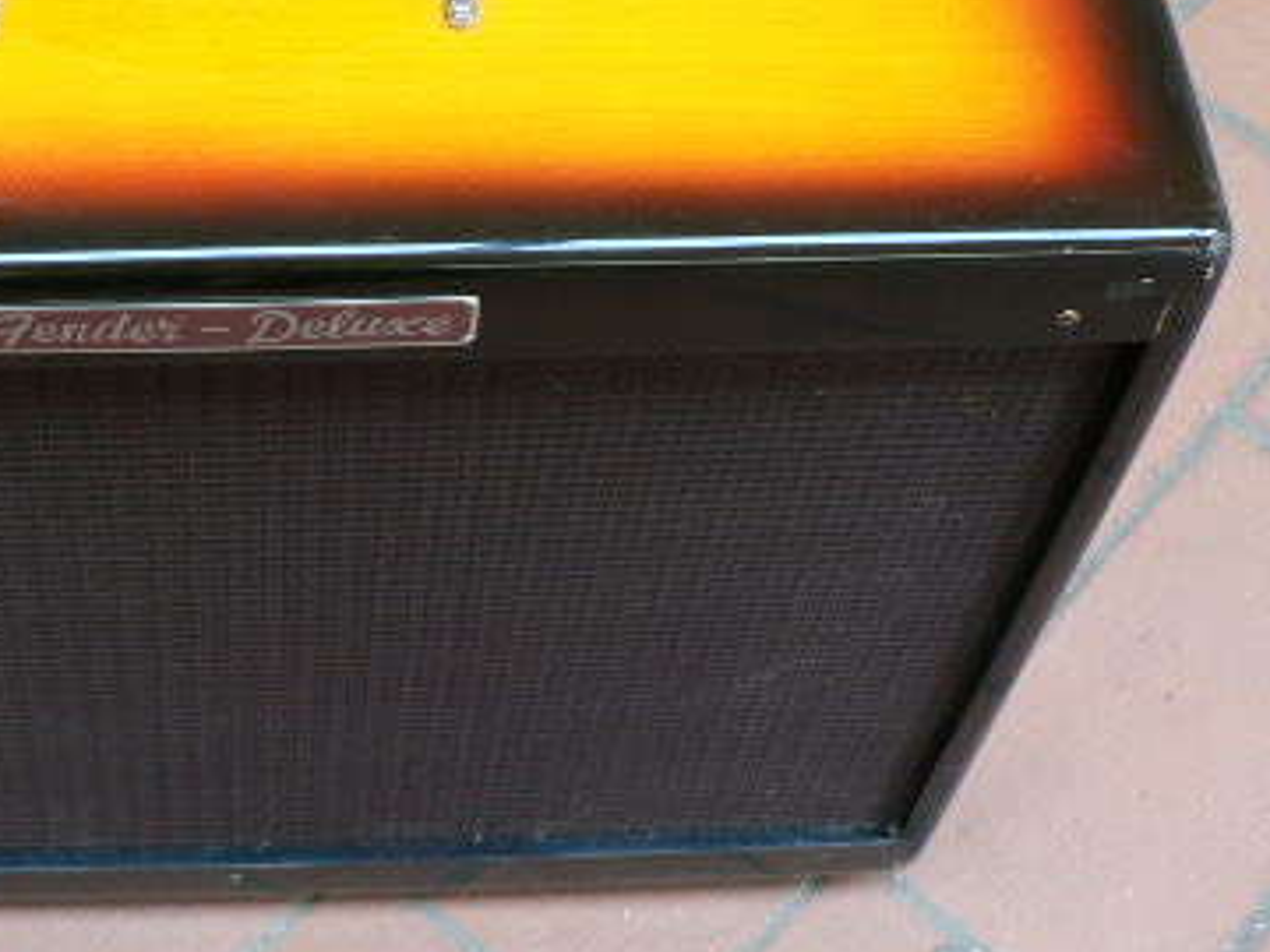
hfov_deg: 29.6
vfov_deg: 22.8
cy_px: 282
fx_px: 2348
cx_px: 258
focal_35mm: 64
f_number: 2.8
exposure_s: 1/30
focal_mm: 6
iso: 80
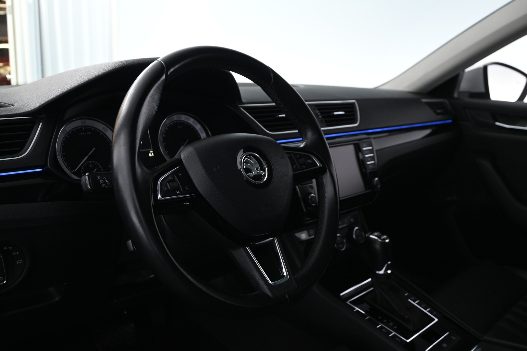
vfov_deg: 40.0
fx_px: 483
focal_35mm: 33
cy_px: 176
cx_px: 264
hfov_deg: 57.2
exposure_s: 1/20
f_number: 4
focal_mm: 22
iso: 1600
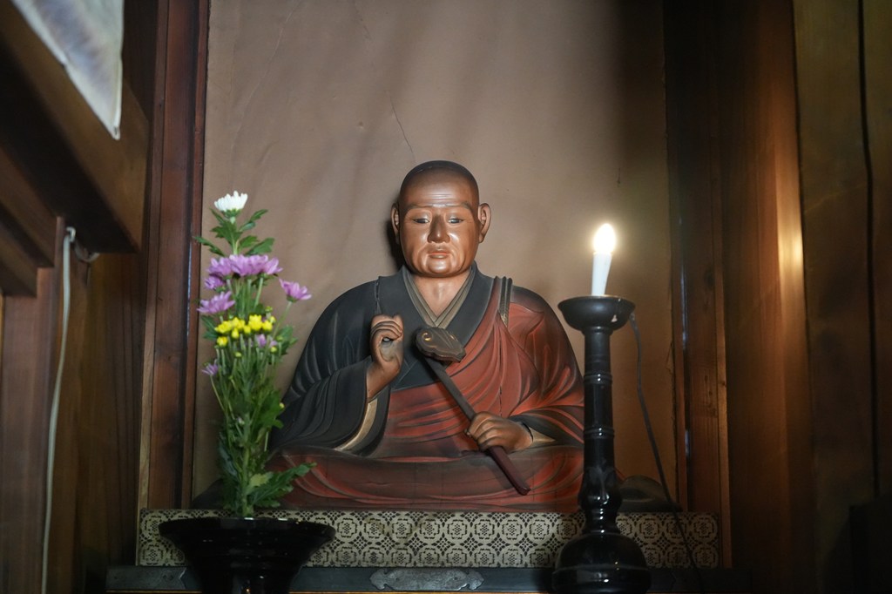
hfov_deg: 29.7
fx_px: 1684
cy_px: 297
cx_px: 446
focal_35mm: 68
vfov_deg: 20.0
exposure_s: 1/30
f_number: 4
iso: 10000
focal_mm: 68
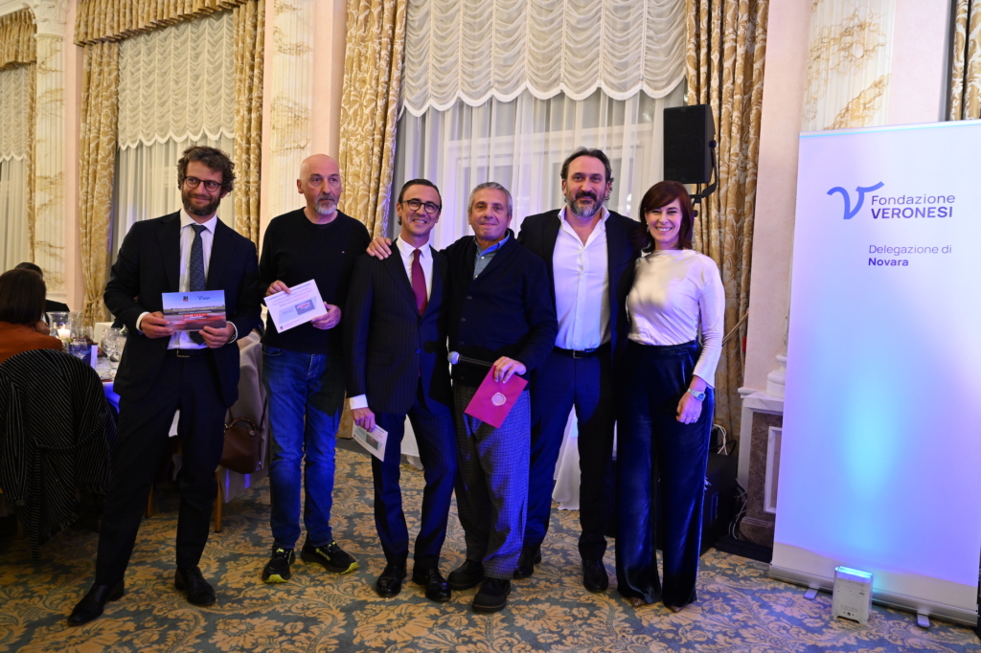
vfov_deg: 47.9
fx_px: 735
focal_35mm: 27
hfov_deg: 67.4
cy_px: 326
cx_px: 490
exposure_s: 1/50
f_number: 4.5
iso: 2000
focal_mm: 27
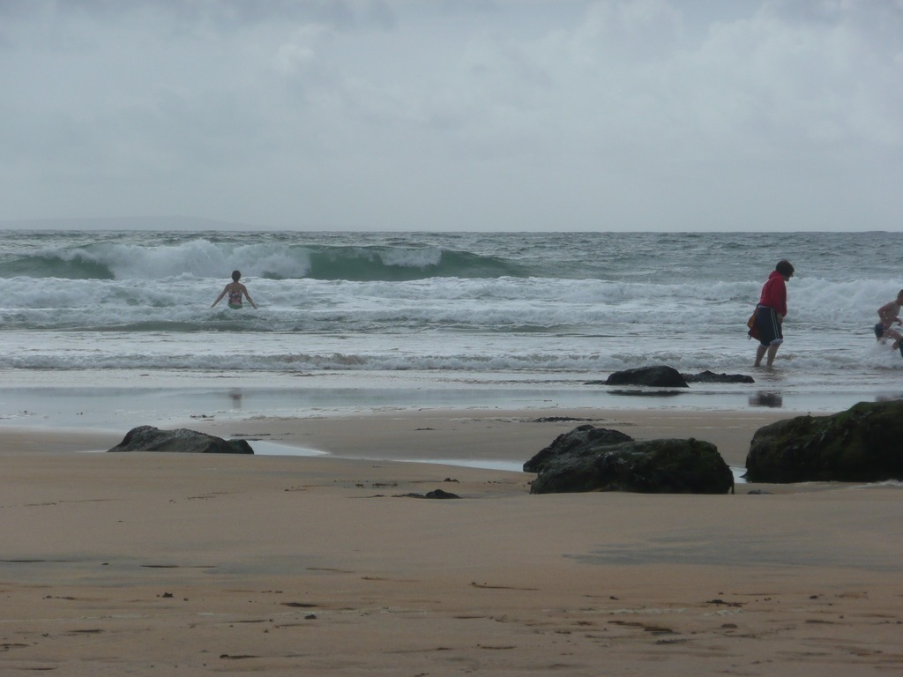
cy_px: 338
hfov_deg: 10.5
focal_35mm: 189
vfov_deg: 7.9
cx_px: 452
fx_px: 4930
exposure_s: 1/1000
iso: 100
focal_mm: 31
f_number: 4.8
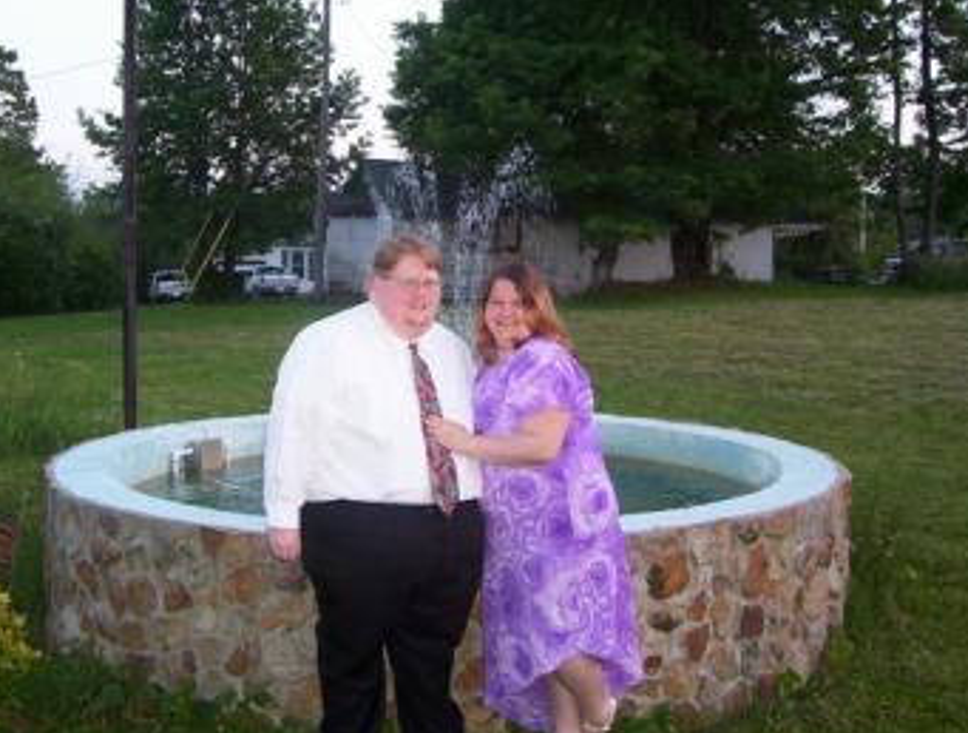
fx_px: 1403
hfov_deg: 38.1
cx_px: 460
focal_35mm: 50
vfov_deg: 29.2
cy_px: 327
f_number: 2.73
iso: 140
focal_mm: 5.77
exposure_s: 1/60
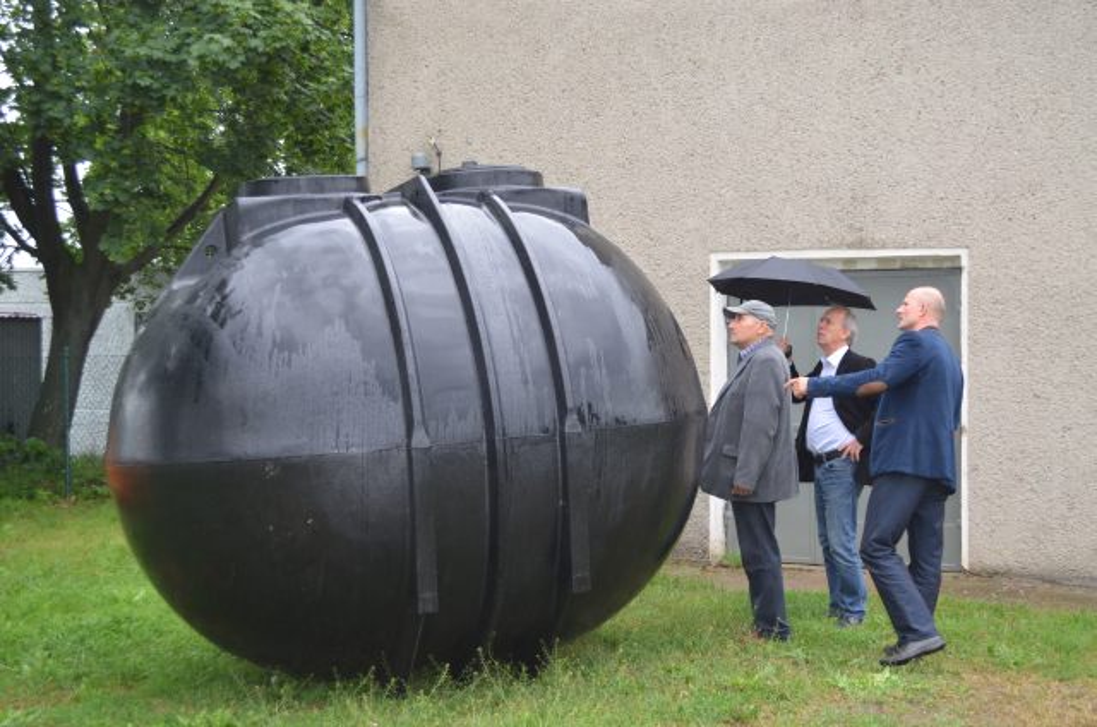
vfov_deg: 26.4
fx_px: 1551
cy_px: 364
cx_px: 548
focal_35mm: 51
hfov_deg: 39.0
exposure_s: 1/125
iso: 280
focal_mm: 34
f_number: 5
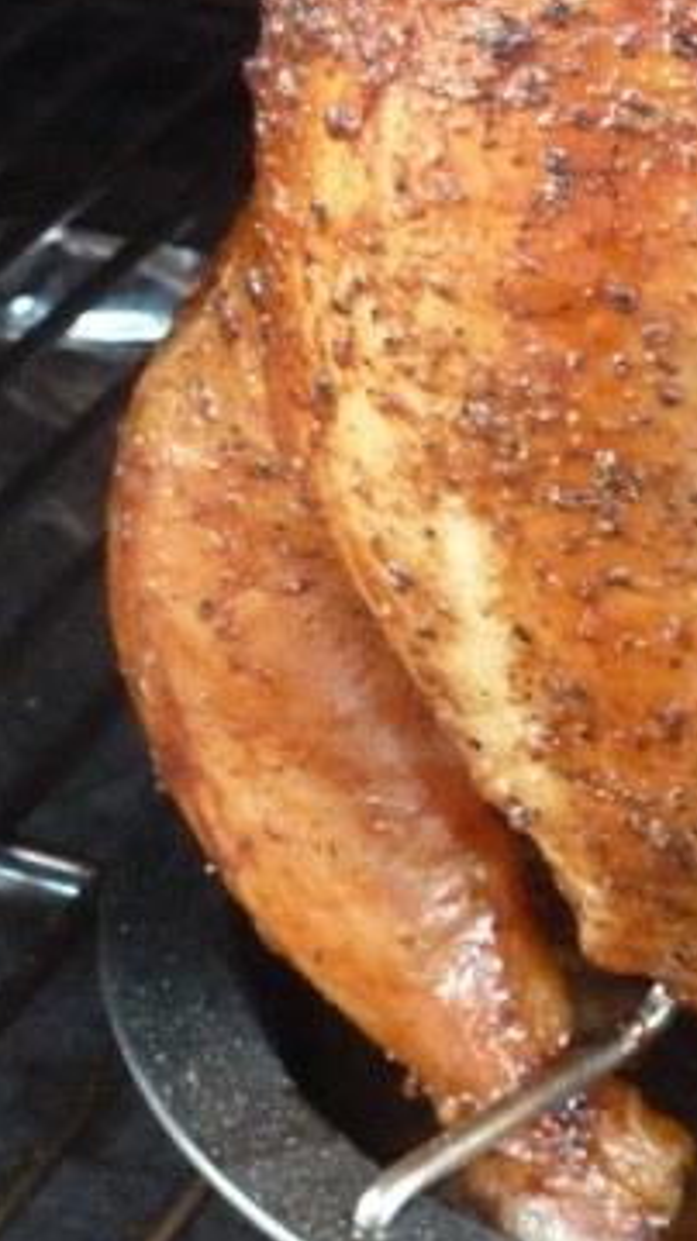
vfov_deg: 17.0
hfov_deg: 9.5
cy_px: 434
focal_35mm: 126
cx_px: 752
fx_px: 4148
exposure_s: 1/20
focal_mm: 8.5
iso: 800
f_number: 3.8
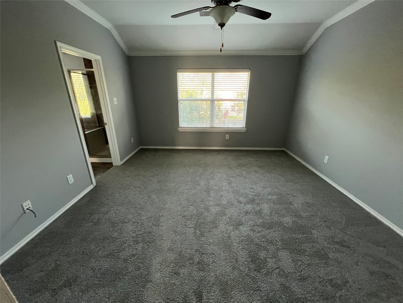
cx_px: 202
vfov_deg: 89.9
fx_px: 151
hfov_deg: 106.2
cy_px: 152
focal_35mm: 13
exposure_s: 1/60
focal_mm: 1.57
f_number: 1.8
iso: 250
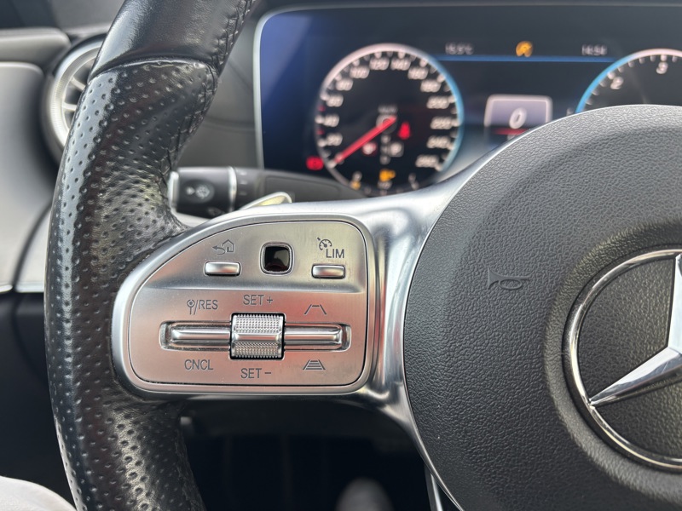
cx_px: 341
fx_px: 512
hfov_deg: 67.3
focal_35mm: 26
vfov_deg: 53.1
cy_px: 256
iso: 64
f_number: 1.6
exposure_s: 1/121
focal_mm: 5.96
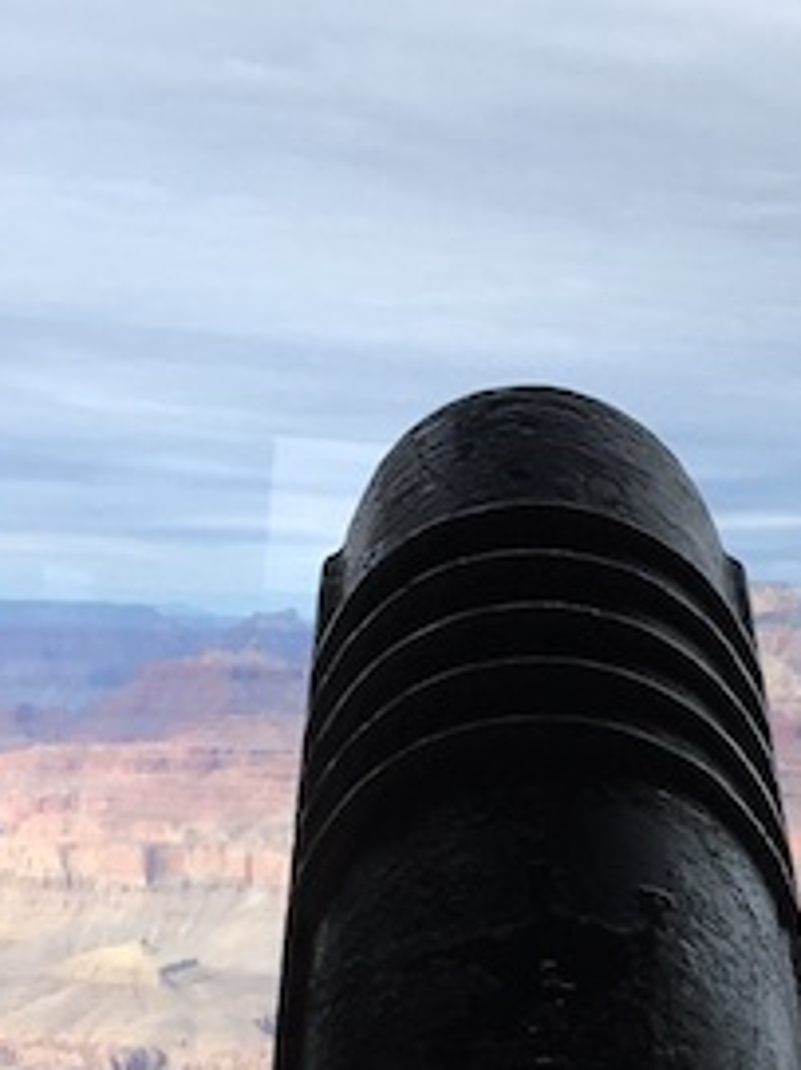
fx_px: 3335
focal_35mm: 108
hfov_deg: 13.4
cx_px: 868
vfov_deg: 17.3
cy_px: 1307
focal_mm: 4.15
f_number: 2.2
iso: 25
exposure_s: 1/1538
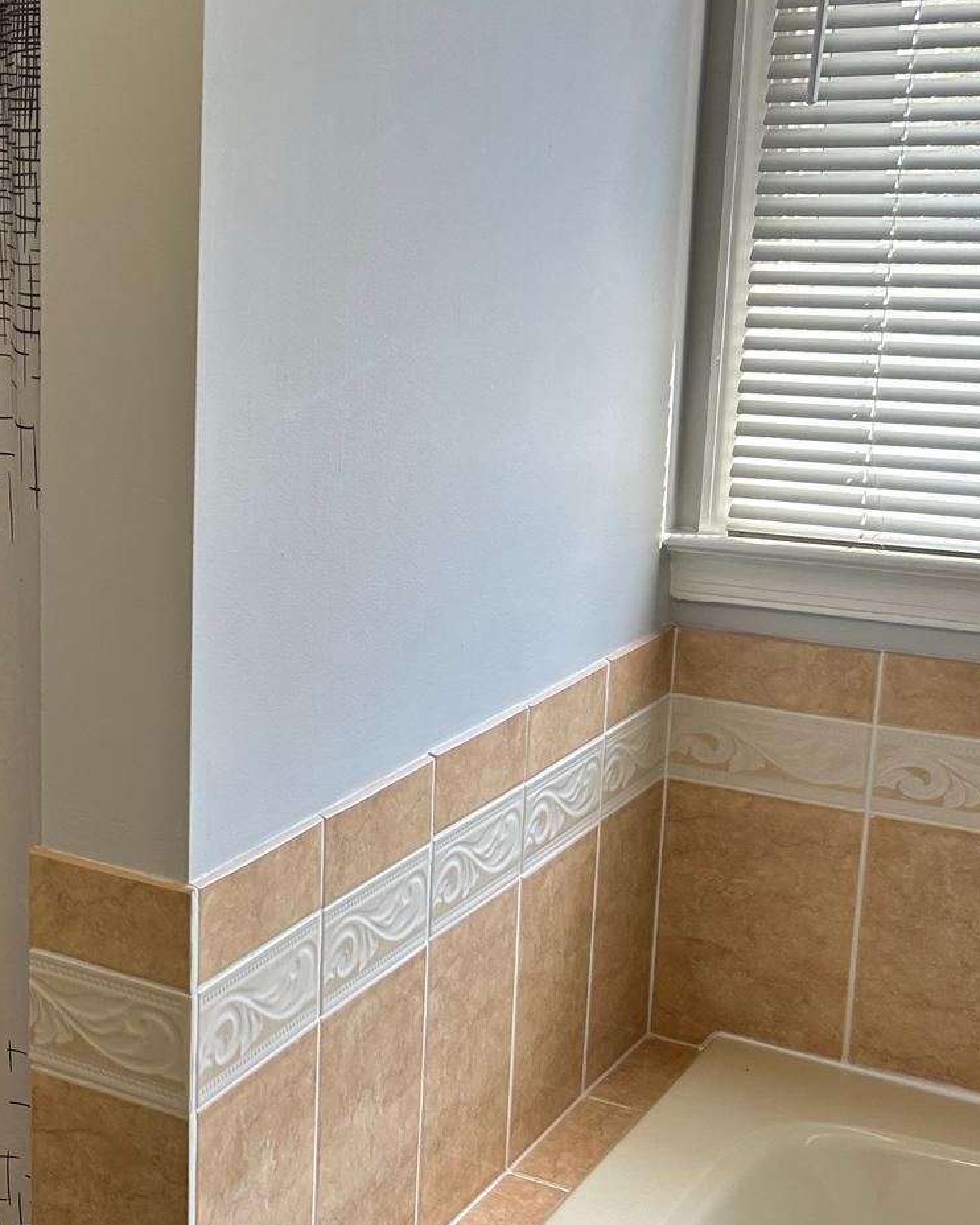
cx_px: -132
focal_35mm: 56
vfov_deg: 33.6
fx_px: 2031
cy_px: 620
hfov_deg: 25.0
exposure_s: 1/147
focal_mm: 5.7
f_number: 1.5
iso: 64
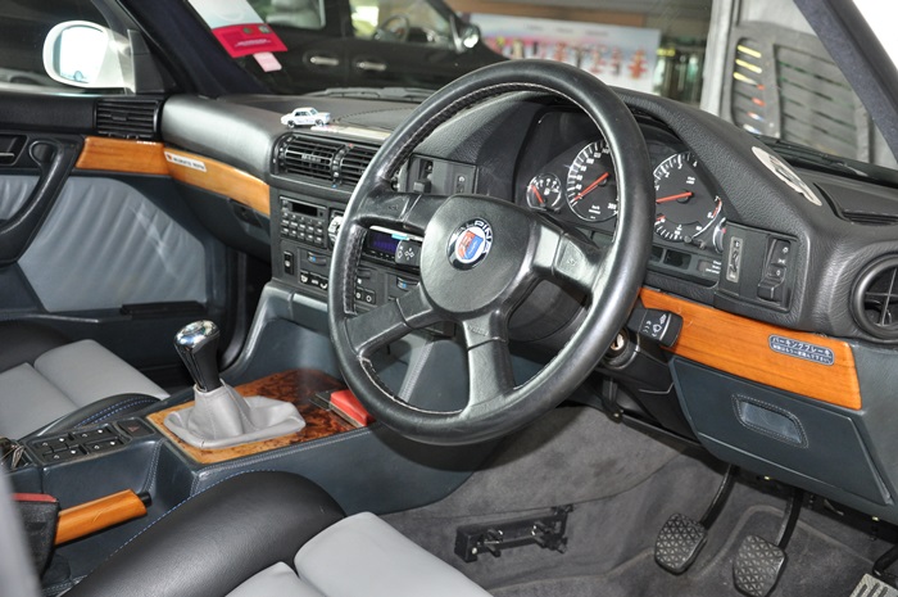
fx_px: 934
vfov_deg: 35.4
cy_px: 298
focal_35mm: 38
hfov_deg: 51.3
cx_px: 449
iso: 800
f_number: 4
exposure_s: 1/60
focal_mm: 25
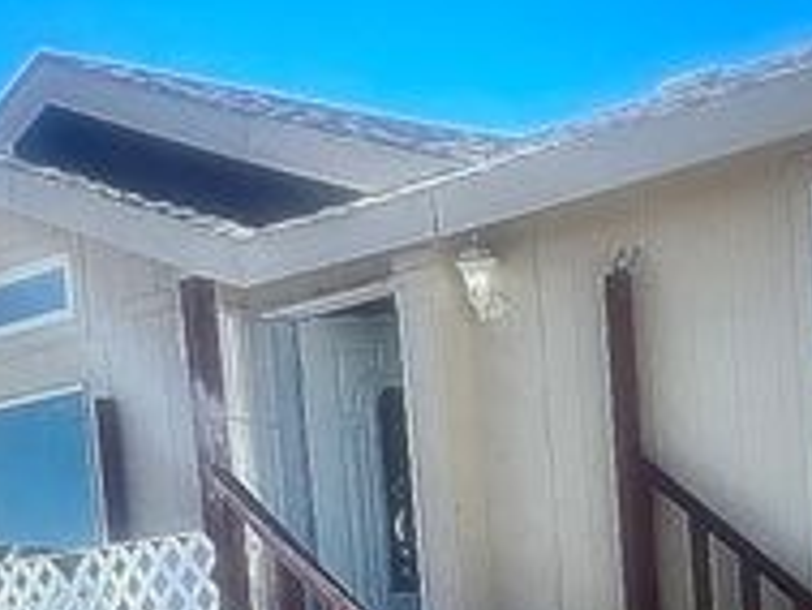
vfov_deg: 21.3
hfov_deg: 29.3
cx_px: 361
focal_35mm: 66
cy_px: 651
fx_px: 1549
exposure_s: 1/60
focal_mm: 5.1
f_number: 1.6
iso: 200
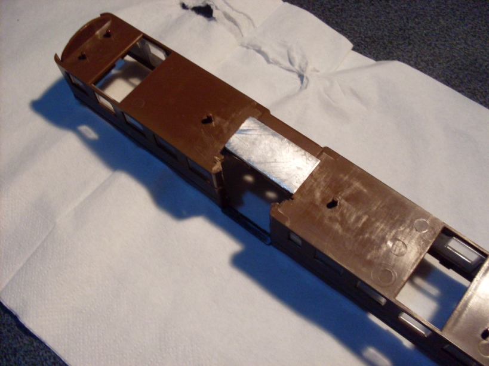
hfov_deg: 49.0
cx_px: 244
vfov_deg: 37.7
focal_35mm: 38
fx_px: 537
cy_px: 183
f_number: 2.8
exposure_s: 1/45
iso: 200
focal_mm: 6.3
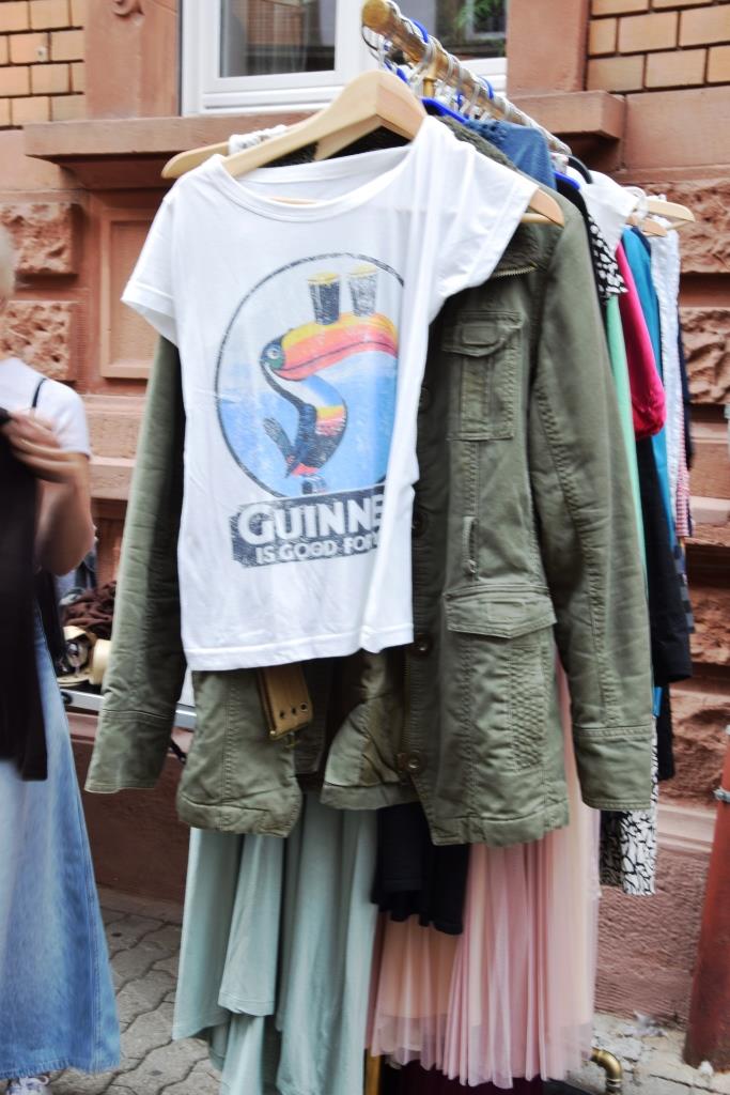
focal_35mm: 51
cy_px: 548
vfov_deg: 38.9
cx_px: 365
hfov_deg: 26.5
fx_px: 1551
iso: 100
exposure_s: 1/6
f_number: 14
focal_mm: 34
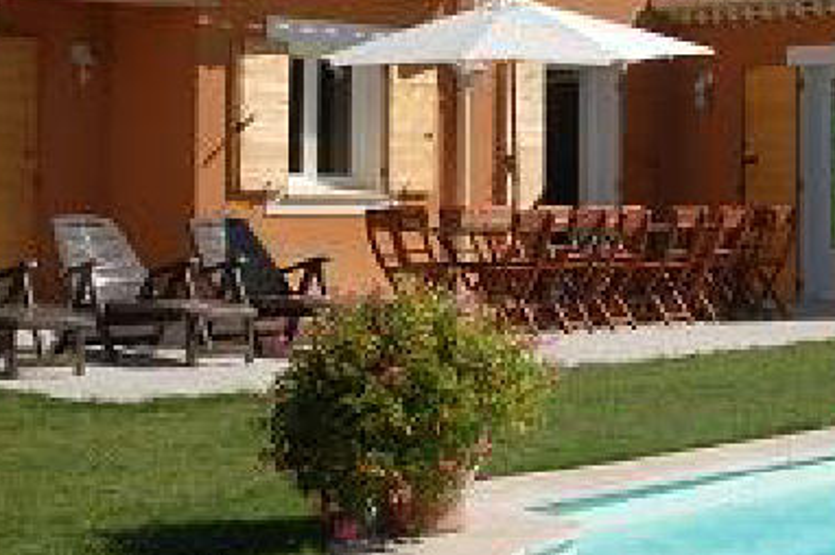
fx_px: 1784
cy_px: 99
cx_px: 645
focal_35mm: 77
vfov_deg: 17.5
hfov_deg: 26.0
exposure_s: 1/400
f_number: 10
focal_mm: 28
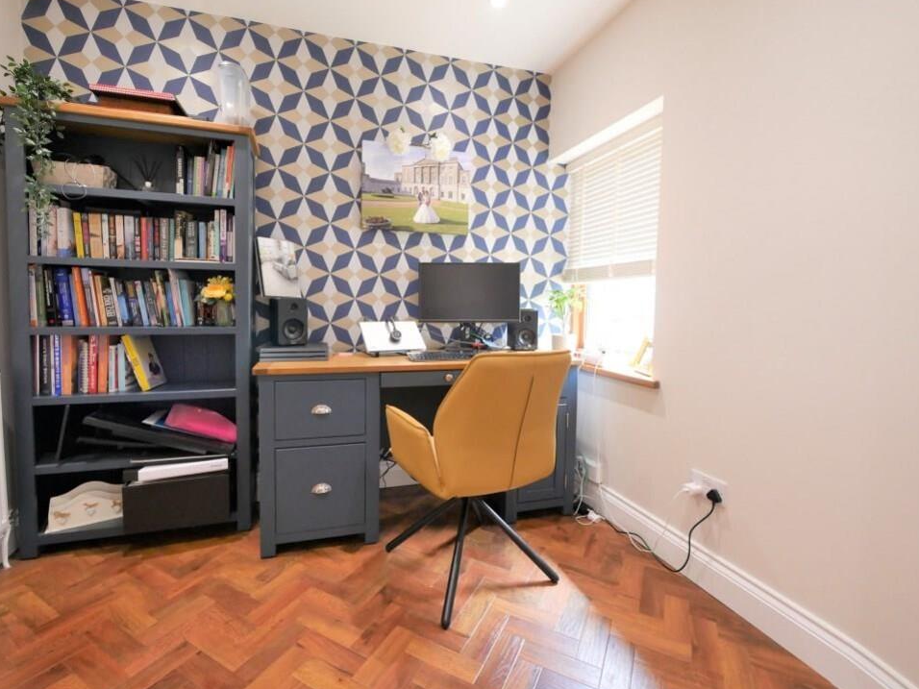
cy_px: 331
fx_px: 398
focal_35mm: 15
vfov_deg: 81.7
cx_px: 440
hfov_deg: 98.1
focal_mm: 7
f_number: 4
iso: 1250
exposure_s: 1/60
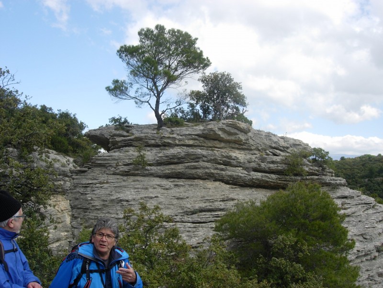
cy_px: 144
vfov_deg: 37.7
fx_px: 420
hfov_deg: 49.0
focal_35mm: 38
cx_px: 192
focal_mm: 7.8
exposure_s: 1/384
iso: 64
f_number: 4.8
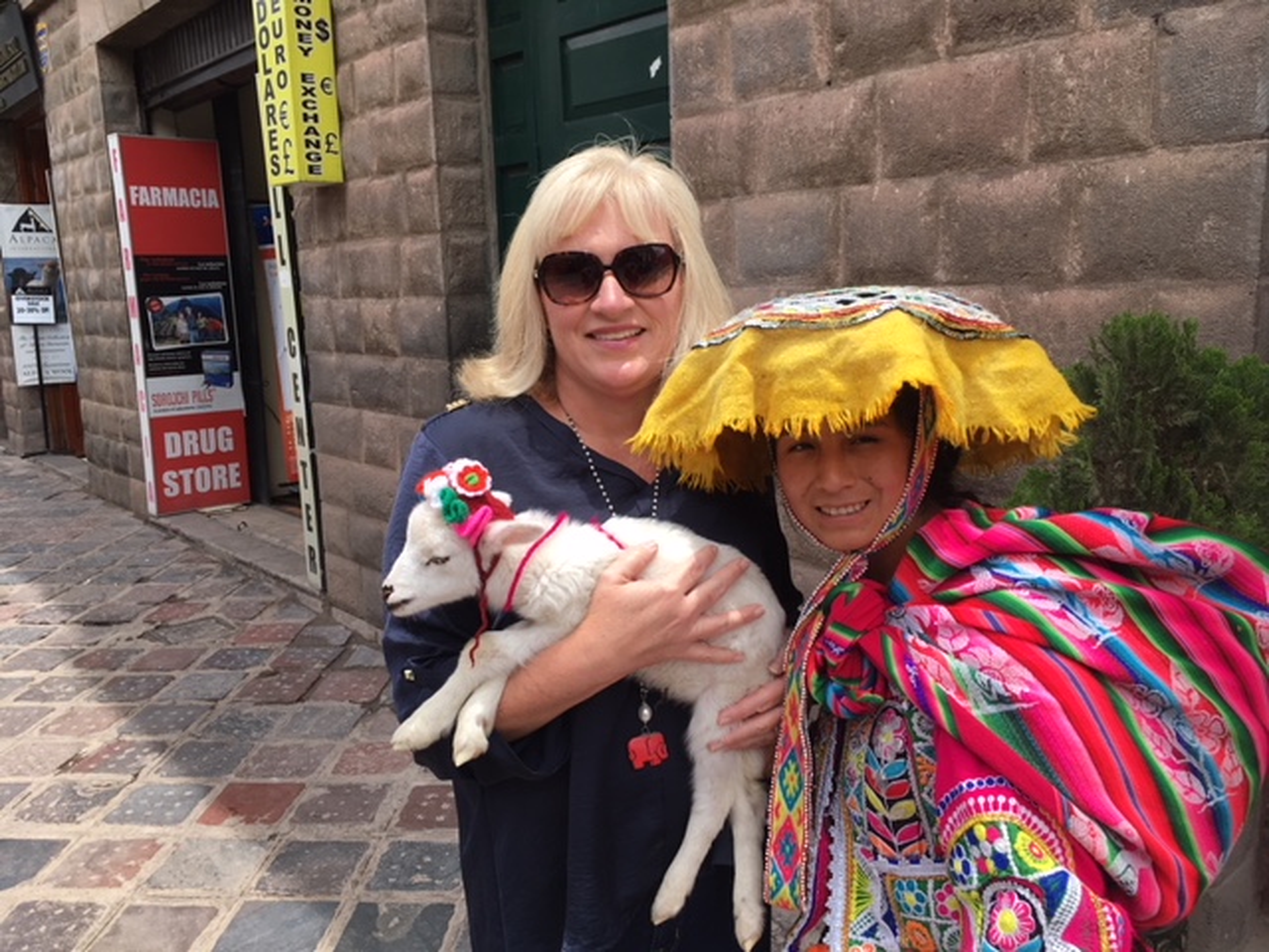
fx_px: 1063
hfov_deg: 61.7
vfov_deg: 48.2
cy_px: 476
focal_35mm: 29
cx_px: 634
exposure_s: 1/746
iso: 25
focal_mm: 4.15
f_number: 2.2
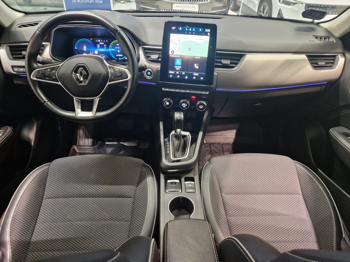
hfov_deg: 73.9
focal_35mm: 23
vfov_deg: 58.9
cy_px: 131
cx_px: 175
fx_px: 233
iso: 640
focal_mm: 5.4
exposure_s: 1/100
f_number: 1.8
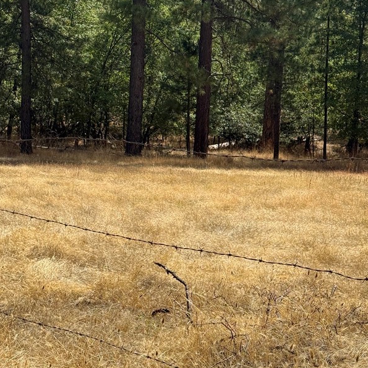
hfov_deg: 23.7
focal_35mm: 73
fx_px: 878
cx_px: 194
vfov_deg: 23.7
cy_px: 206
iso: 100
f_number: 1.78
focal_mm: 6.76
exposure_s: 1/6024
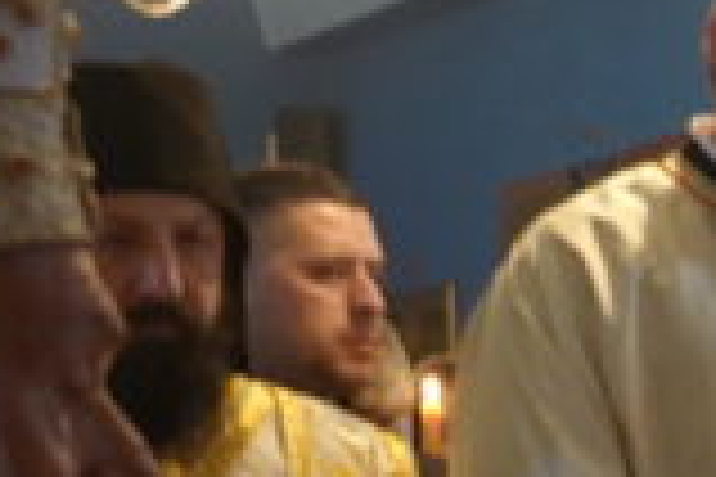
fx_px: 3083
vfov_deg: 8.6
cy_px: 772
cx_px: 1522
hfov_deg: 11.6
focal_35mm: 155
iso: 800
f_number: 2.4
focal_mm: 8.8
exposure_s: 1/25
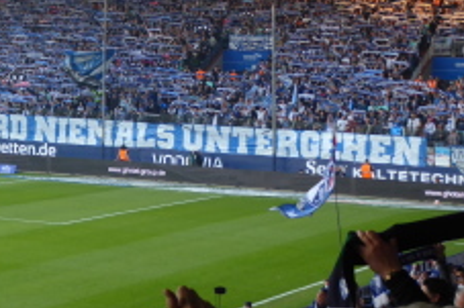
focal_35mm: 134
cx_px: 12
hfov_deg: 15.1
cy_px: 43
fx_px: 1726
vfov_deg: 10.2
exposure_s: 1/60
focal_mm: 11.7
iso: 160
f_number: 4.4
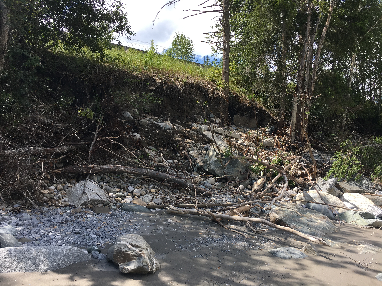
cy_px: 143
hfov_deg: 61.7
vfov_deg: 48.2
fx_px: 320
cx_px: 191
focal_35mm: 29
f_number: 2.2
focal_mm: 4.15
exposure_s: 1/725
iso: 25
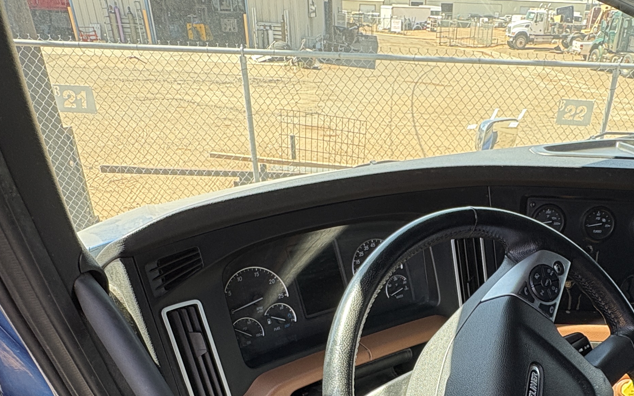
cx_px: 413
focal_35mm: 32
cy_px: 369
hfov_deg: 58.5
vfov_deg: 36.5
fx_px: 553
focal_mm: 2.22
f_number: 2.2
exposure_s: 1/110
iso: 125
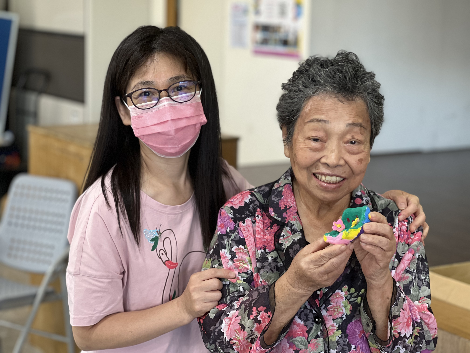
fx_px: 1045
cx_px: 235
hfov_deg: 25.3
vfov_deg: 19.1
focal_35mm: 77
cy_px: 176
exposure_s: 1/40
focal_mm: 9
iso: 125
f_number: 2.8
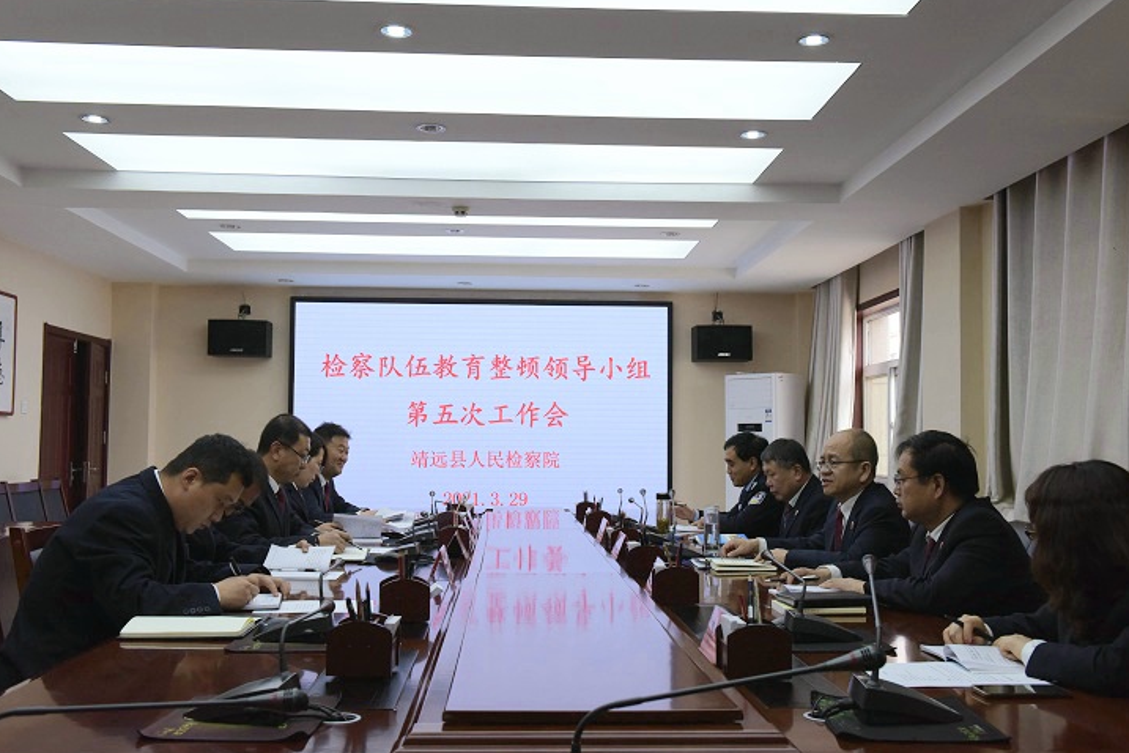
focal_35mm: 37
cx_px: 572
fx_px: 1160
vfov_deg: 35.9
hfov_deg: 51.9
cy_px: 380
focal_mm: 36
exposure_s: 1/357
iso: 2000
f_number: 9.5
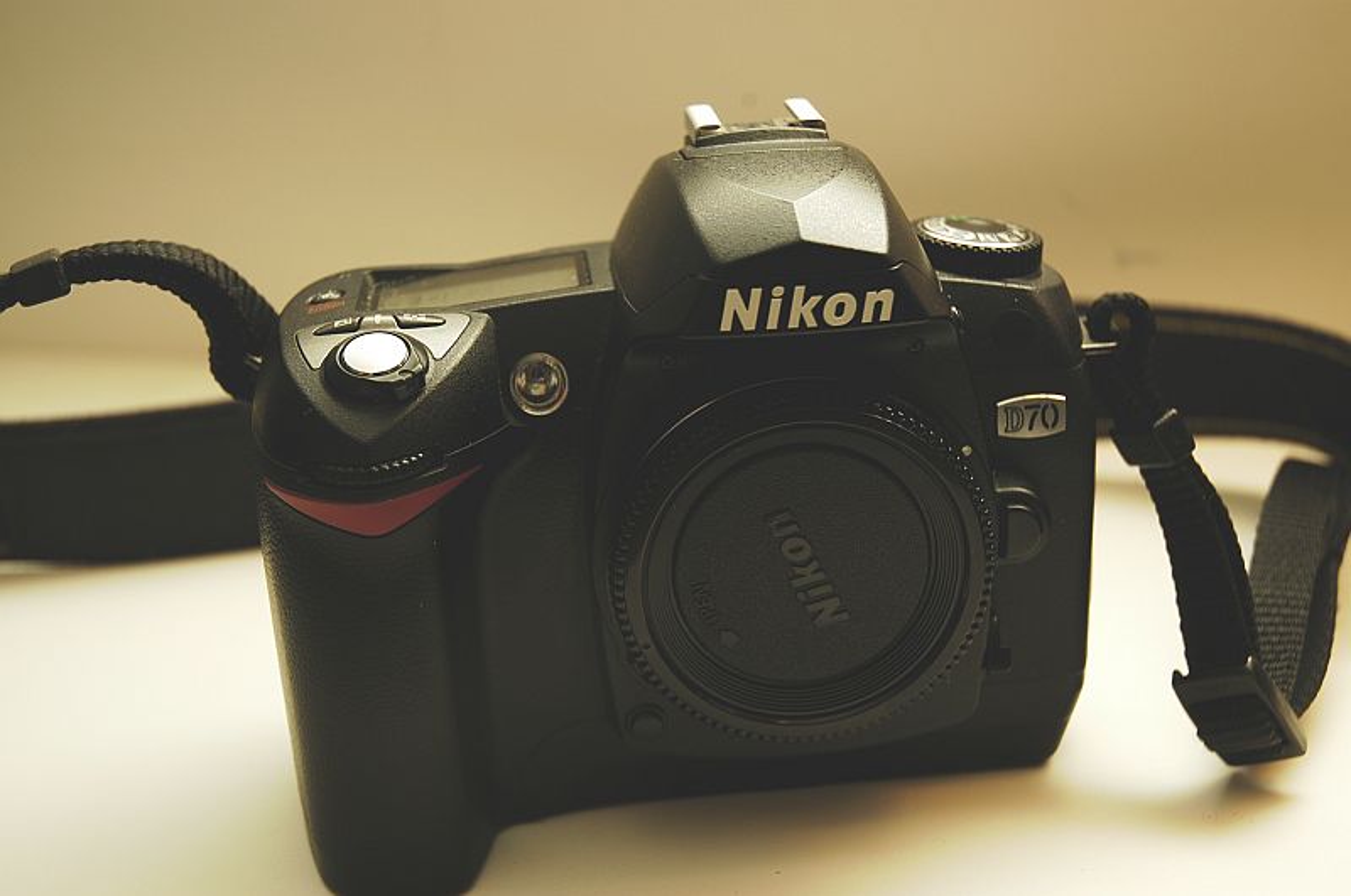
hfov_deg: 37.9
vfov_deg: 25.7
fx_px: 1967
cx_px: 676
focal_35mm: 52
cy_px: 448
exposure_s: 1.6
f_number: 4.2
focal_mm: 35
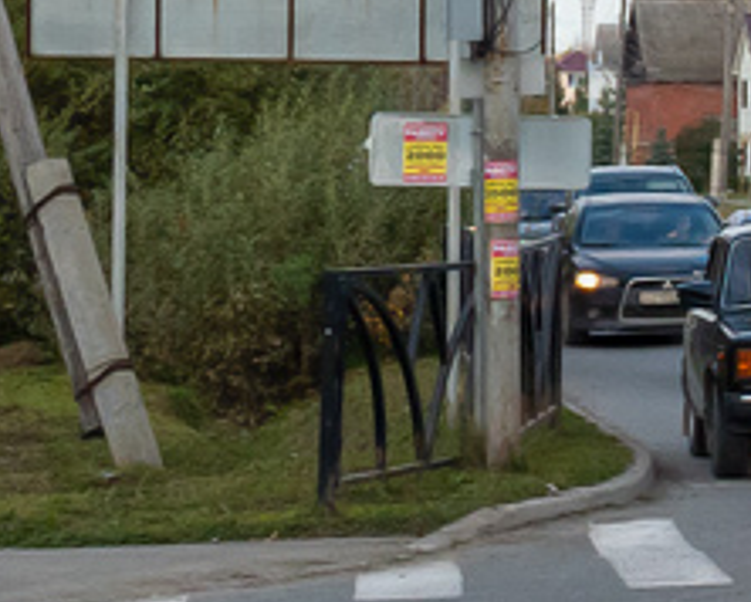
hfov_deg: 9.2
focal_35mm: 173
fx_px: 3849
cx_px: 2165
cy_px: -249
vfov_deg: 8.8
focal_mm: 20
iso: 400
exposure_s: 1/1600
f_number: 5.6
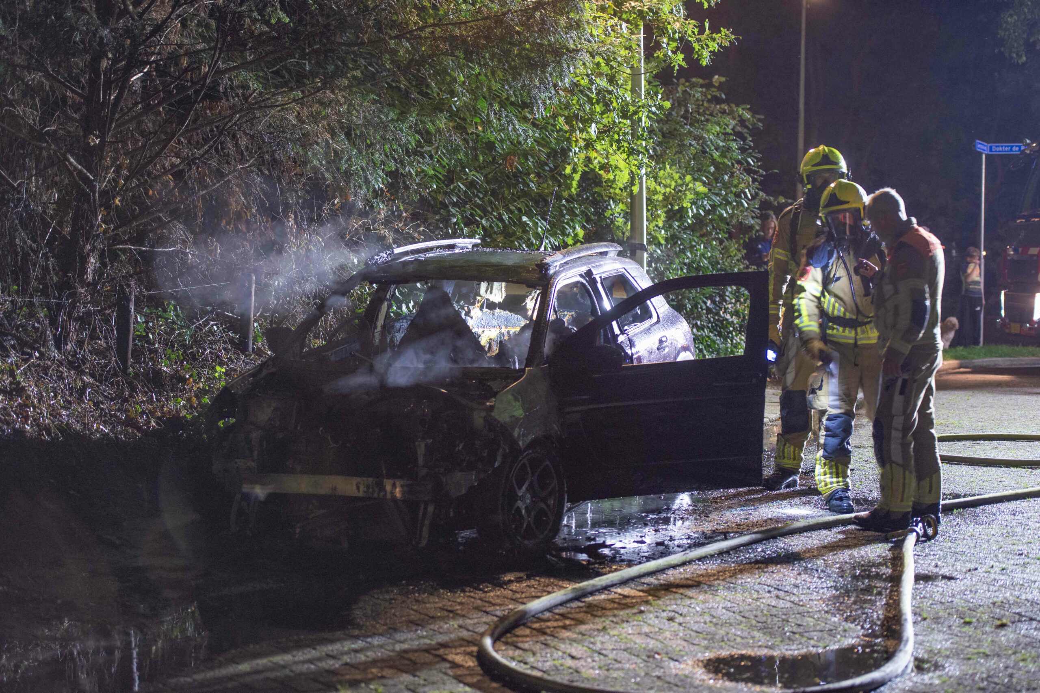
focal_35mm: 70
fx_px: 2022
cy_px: 346
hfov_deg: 28.8
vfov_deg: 19.5
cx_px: 520
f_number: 2.8
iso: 2000
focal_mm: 70
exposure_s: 1/20
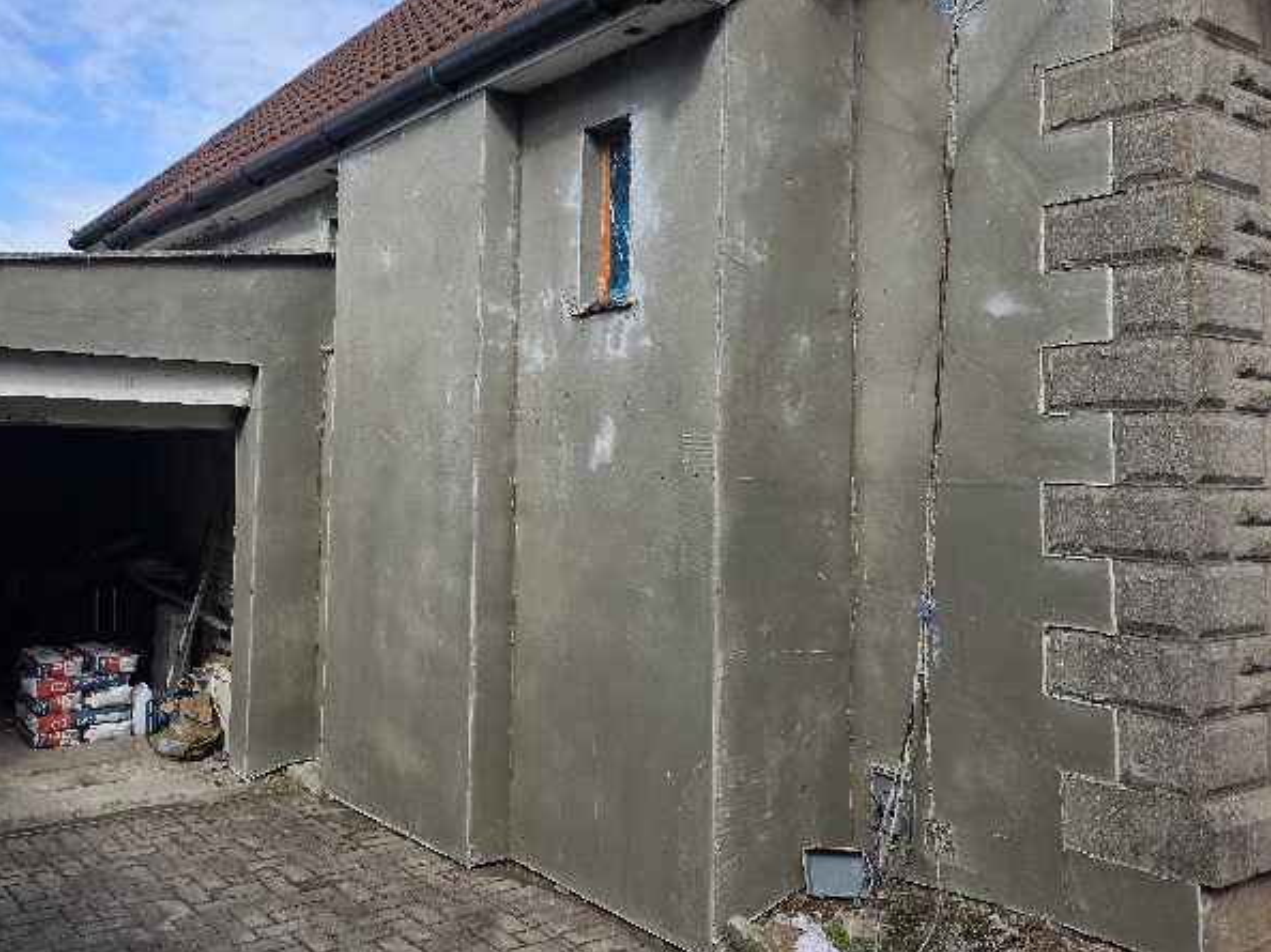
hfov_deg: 57.3
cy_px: 400
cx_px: 439
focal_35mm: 31
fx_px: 1138
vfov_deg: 45.3
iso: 80
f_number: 1.7
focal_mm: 6.3
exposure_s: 1/3333
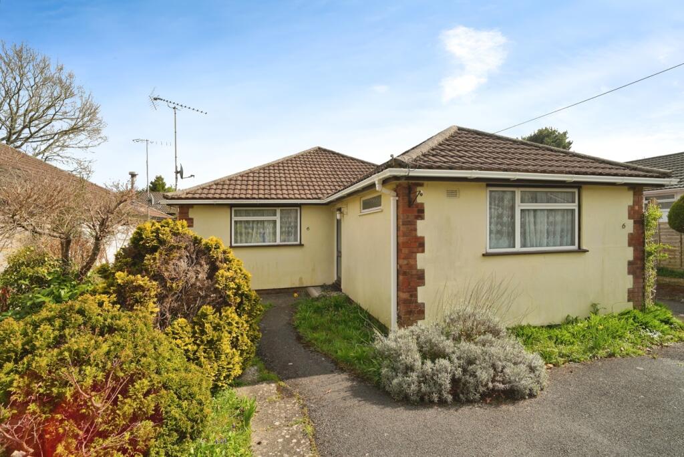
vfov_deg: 73.8
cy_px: 228
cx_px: 342
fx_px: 304
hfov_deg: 96.7
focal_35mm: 16
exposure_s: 1/200
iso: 125
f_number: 9
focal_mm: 16
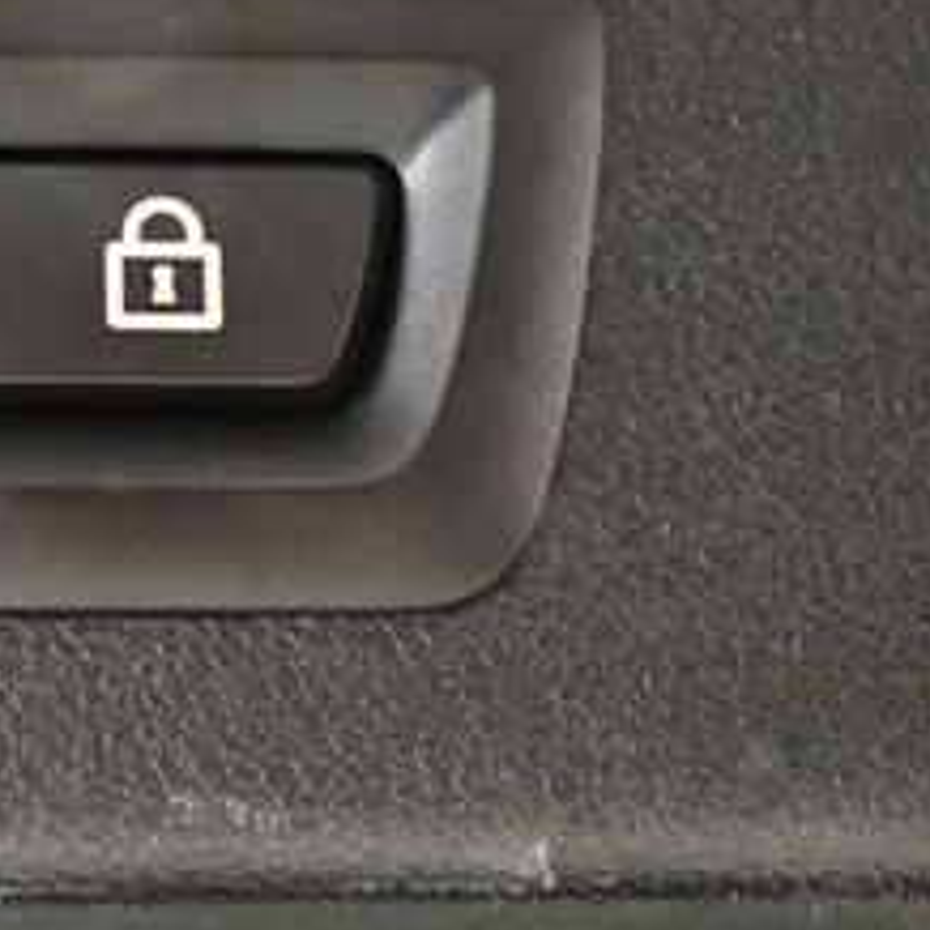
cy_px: 316
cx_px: -47
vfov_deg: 11.3
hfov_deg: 11.1
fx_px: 4711
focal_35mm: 155
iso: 12800
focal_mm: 31
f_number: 4.2
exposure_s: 1/60
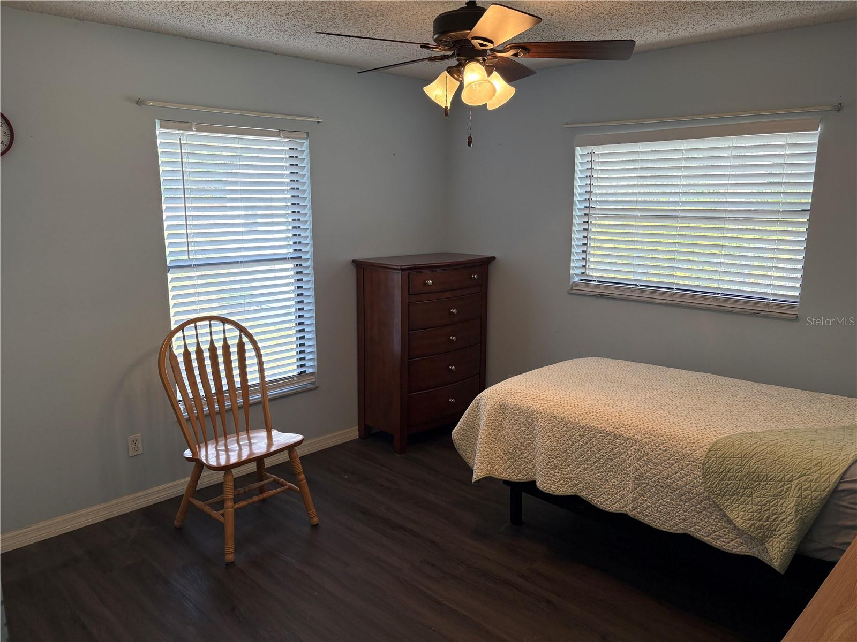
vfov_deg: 53.1
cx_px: 428
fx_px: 644
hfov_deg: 67.3
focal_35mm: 26
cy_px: 321
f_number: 1.6
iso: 125
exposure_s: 1/161
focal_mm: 5.96
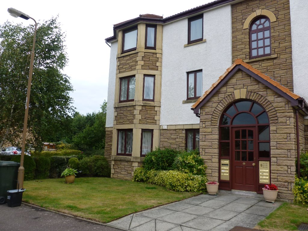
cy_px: 116
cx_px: 154
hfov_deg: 63.4
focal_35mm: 28
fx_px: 249
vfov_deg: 49.7
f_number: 3.3
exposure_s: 1/250
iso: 100
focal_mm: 5
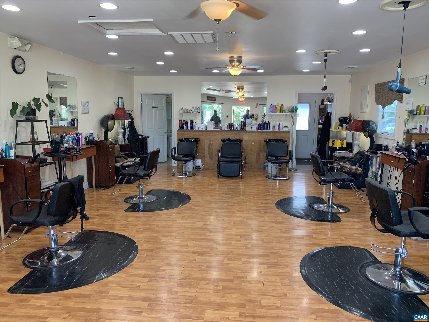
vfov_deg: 53.1
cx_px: 214
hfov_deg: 67.3
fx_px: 322
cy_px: 161
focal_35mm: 26
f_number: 1.8
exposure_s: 1/60
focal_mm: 4.25
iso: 80
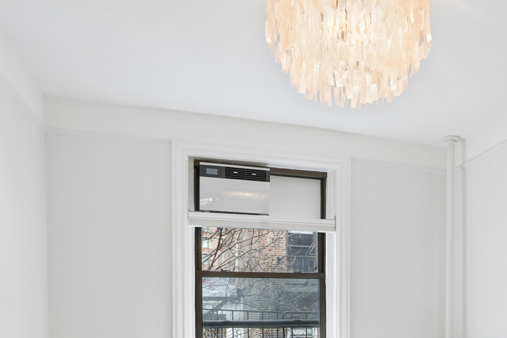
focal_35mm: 35
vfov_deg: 34.6
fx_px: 493
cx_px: 402
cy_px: 334
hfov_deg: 51.2
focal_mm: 17
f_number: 8
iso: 100
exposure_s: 1/2
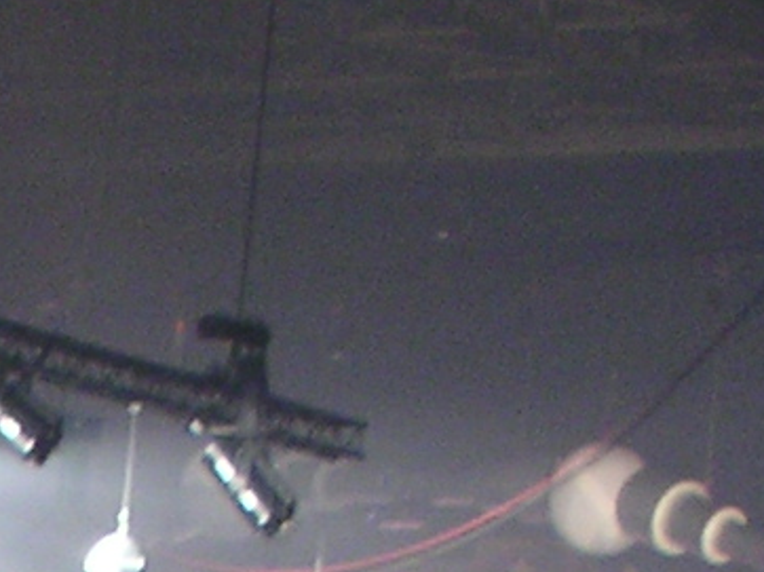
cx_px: -950
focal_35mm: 215
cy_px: 1461
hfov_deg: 8.5
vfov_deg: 6.5
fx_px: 4742
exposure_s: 1/6
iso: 100
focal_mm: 6
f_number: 2.8
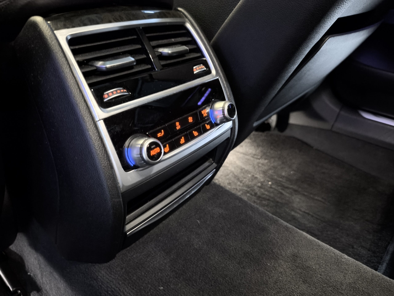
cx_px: 197
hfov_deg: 73.9
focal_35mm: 23
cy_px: 148
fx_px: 262
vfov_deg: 58.9
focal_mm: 6.57
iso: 8000
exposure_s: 1/6.32
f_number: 1.6
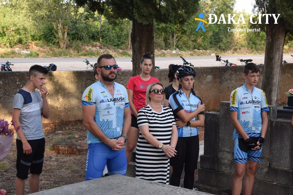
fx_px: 635
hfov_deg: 26.0
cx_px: 146
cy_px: 98
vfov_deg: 17.5
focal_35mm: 78
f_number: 5.6
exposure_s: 1/125
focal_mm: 52
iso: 400
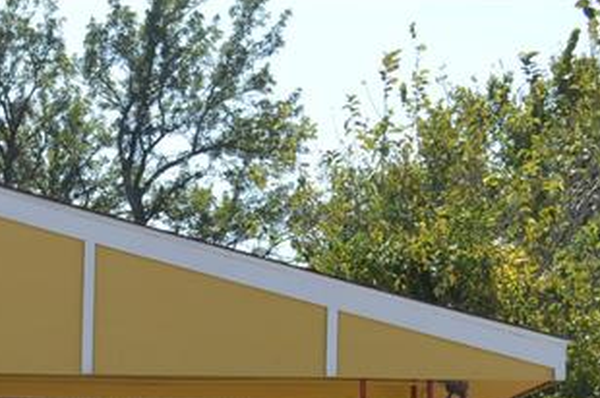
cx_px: -354
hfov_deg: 13.3
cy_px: 651
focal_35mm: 144
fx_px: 2392
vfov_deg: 9.2
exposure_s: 1/200
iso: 100
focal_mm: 29
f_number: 8
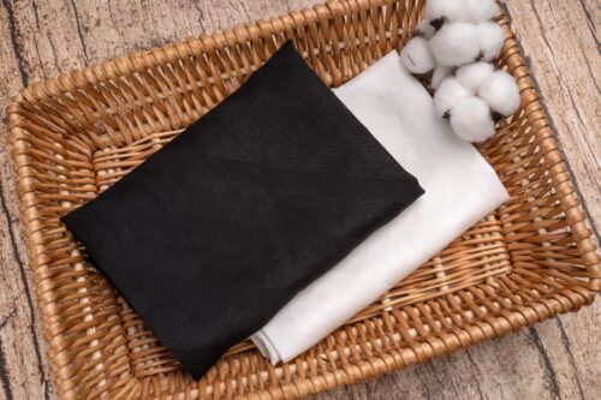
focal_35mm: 39
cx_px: 300
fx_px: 651
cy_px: 200
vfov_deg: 34.2
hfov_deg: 49.6
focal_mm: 39
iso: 100
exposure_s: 1/125
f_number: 16
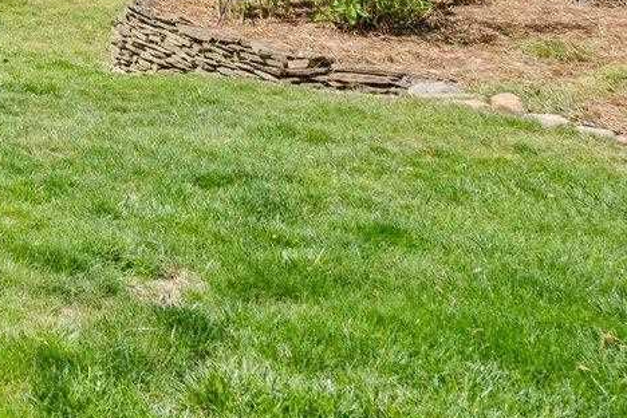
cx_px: -529
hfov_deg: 20.0
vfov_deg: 16.7
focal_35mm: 70
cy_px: -301
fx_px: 1219
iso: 250
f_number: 8
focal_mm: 16
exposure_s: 1/2500
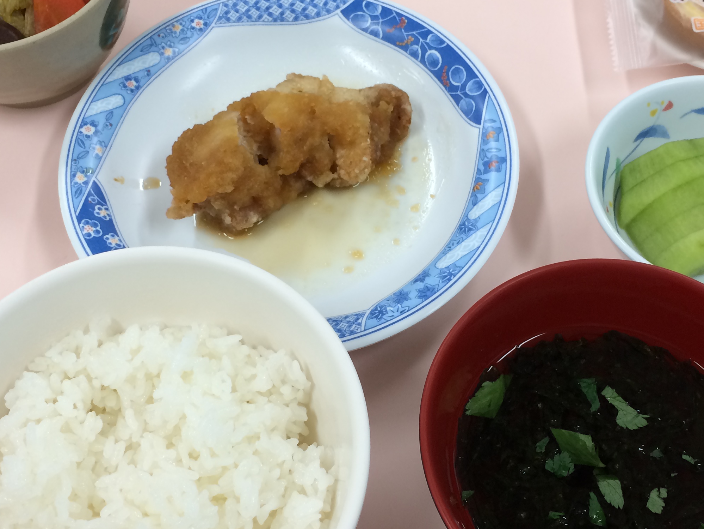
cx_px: 367
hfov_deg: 38.9
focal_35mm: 49
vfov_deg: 29.7
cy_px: 292
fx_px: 997
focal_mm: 4.12
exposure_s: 1/40
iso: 40
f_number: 2.2
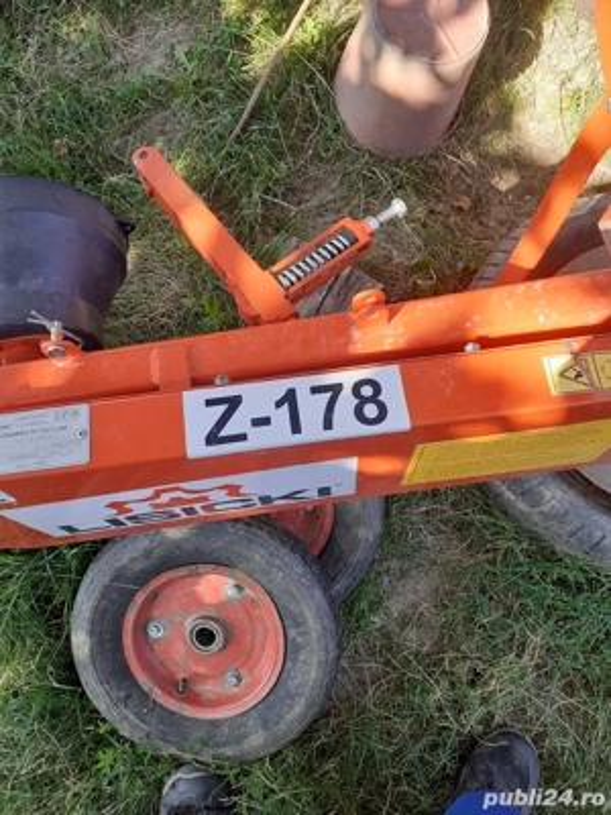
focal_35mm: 27
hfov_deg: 51.4
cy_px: 408
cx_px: 306
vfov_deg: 65.3
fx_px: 635
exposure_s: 1/116
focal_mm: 3.6
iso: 40
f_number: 1.9
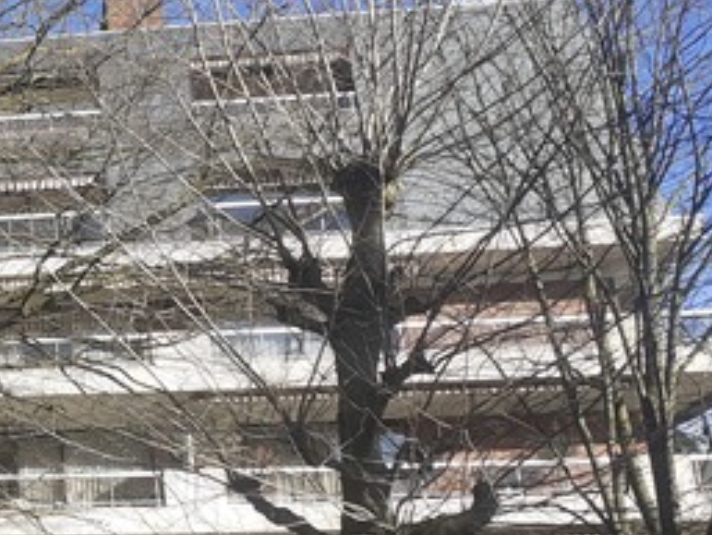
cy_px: 263
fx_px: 1440
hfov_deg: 24.4
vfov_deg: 21.0
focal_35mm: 70
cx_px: -201
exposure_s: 1/986
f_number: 1.9
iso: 40
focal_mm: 3.6
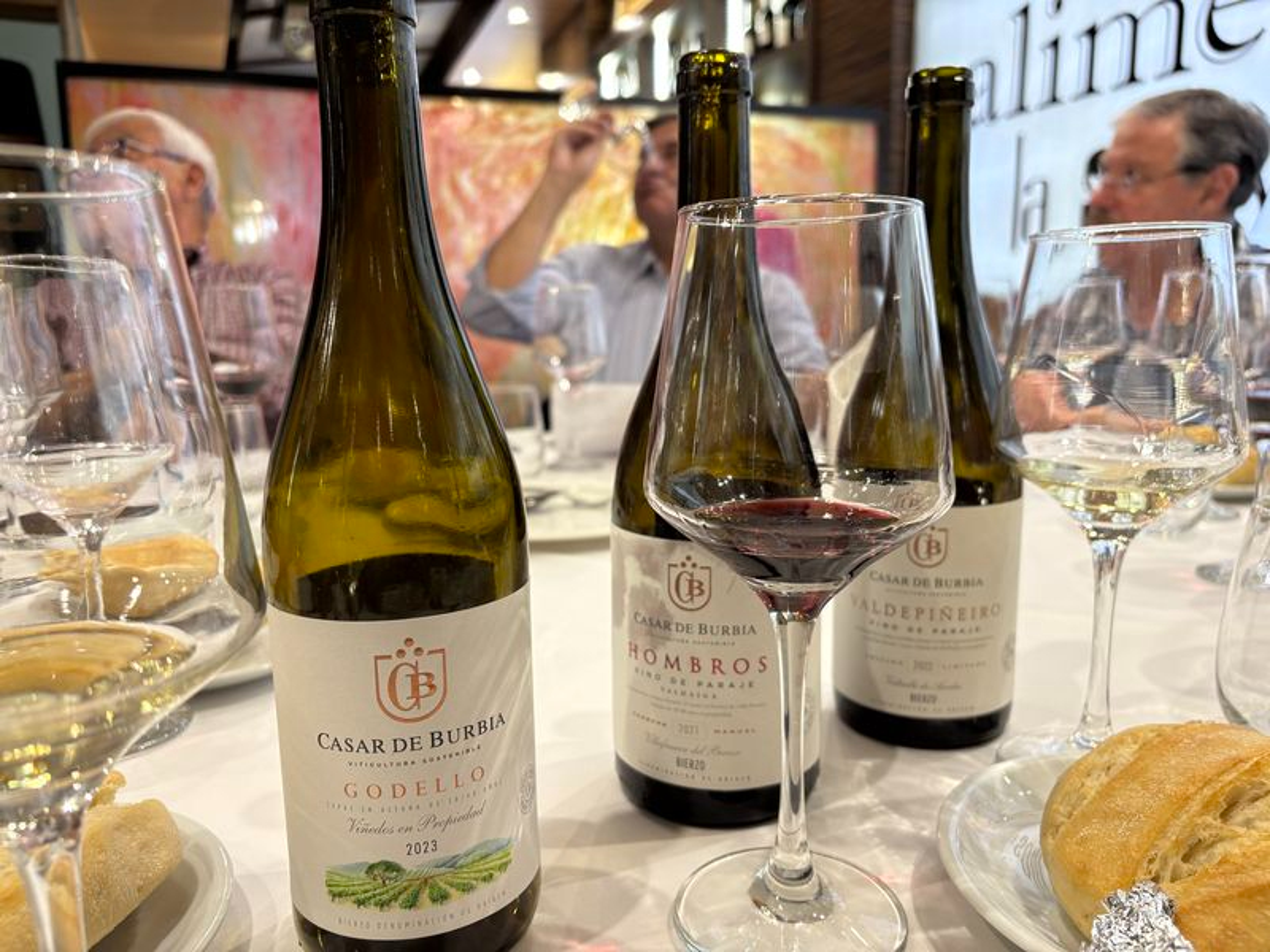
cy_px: 476
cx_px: 635
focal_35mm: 26
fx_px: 954
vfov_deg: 53.1
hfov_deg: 67.3
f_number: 1.6
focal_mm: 5.96
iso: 80
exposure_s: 1/50
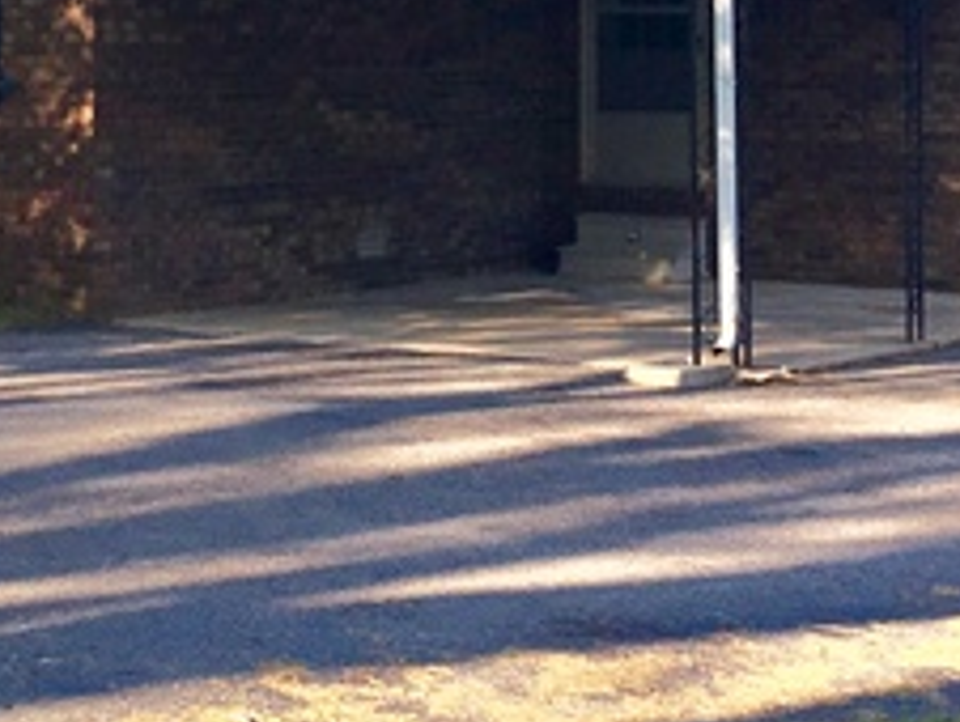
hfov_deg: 19.7
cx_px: 248
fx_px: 2748
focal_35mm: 99
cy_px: -221
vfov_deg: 14.3
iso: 25
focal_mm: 4.15
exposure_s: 1/699
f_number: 2.2
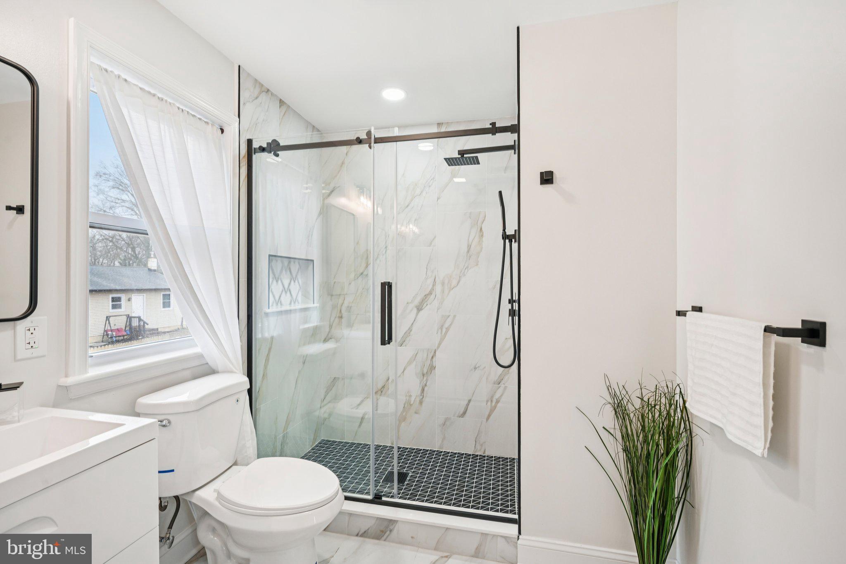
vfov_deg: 73.7
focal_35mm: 16
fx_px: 376
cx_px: 423
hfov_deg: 96.7
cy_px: 282
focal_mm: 16
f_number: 8
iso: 400
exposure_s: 1/50
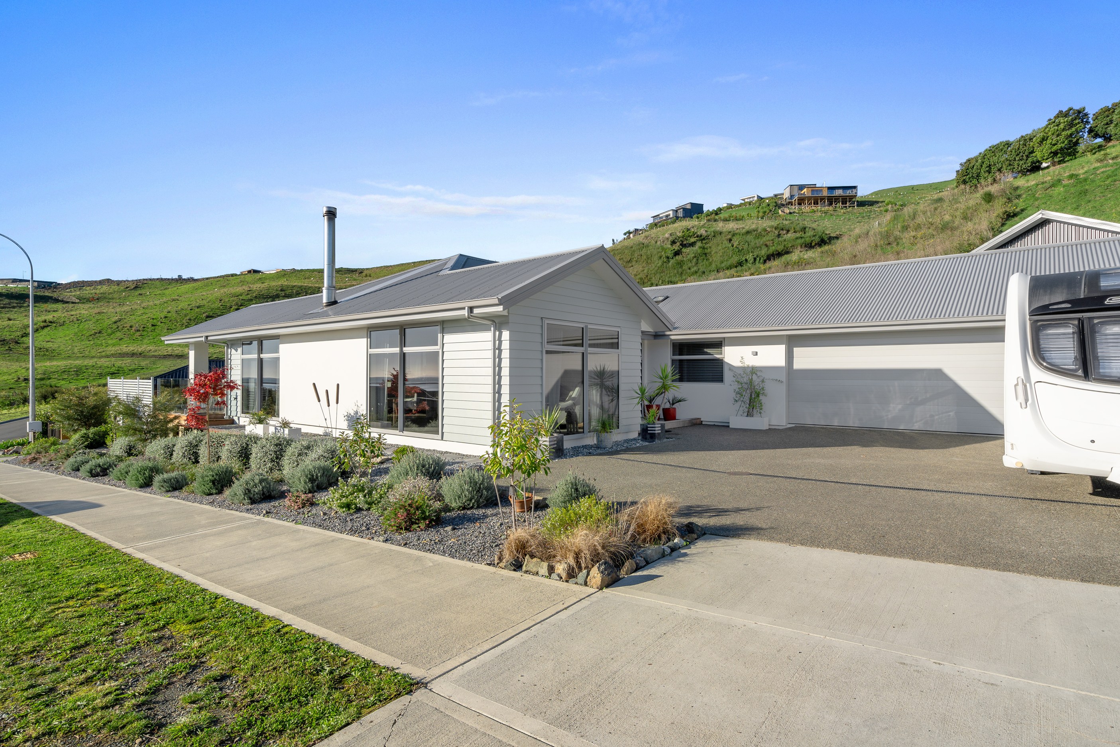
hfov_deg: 90.0
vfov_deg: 67.4
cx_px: 560
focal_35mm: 18
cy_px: 374
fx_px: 560
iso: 100
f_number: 9.5
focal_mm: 18
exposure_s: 1/200
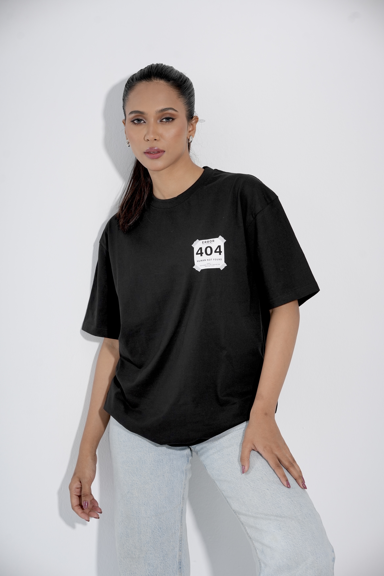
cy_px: 288
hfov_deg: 16.1
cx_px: 192
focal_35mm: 85
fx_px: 1360
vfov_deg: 23.9
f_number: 5.6
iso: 320
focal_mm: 85
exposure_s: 1/160
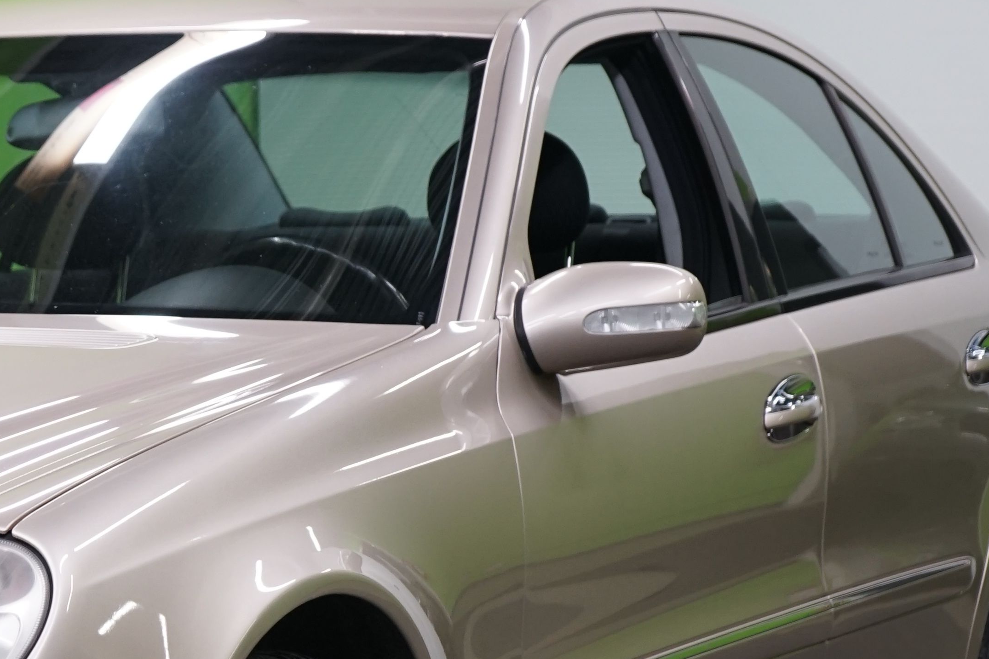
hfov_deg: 10.9
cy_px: 554
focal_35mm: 187
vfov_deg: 7.3
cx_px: -39
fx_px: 5137
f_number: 5.6
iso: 640
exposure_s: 1/50
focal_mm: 67
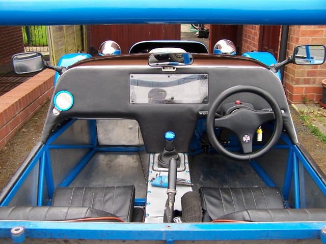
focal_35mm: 38
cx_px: 163
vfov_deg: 37.7
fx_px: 358
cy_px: 122
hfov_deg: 49.0
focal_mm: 6.3
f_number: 2.8
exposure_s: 1/30
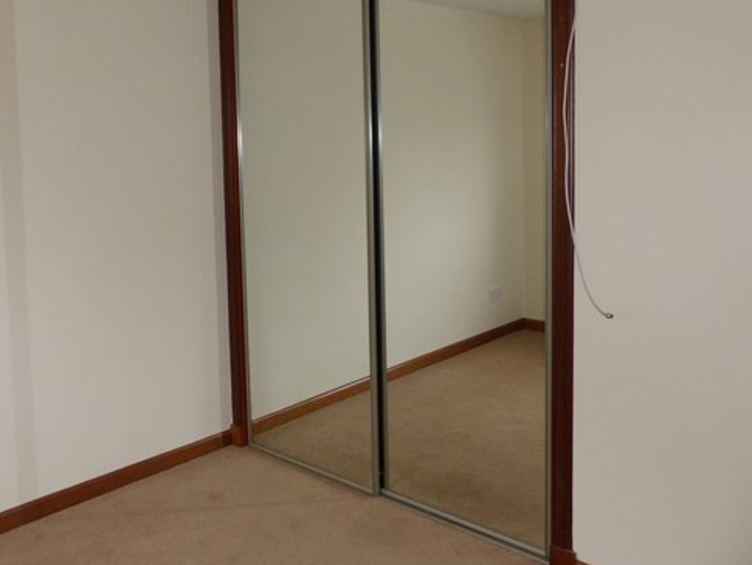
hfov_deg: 54.7
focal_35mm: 33
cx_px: 279
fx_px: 717
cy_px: 210
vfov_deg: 42.6
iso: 250
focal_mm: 4.5
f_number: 2.8
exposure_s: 1/125
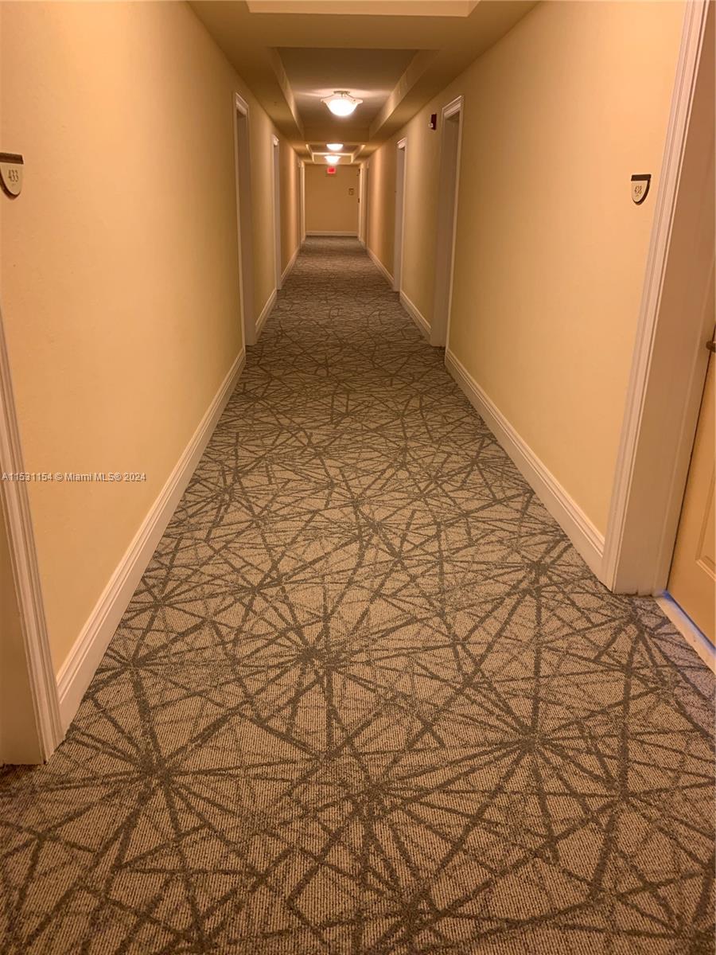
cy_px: 478
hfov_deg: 53.1
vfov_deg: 67.3
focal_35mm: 26
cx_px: 358
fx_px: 717
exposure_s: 1/60
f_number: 1.8
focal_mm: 4.25
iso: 200
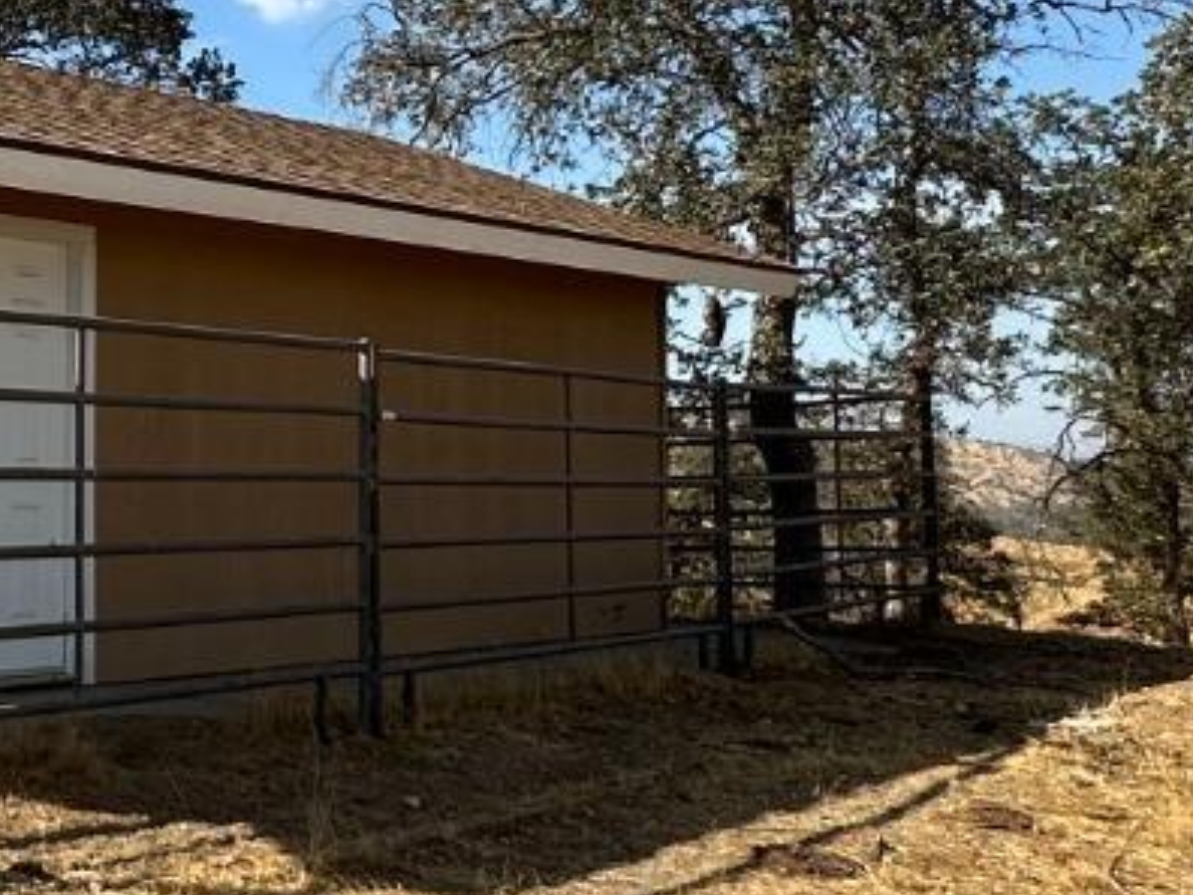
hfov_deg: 29.7
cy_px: 393
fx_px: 1827
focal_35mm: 53
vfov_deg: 27.5
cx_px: -319
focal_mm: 2.22
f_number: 2.2
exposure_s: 1/1416
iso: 40
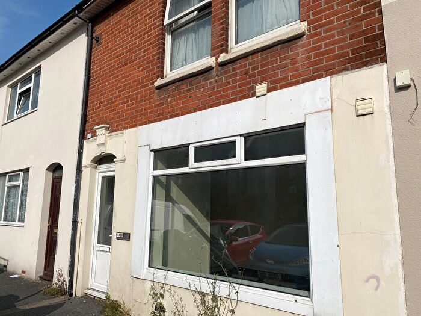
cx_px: 210
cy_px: 158
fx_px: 316
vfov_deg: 53.1
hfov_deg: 67.3
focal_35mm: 26
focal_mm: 4.25
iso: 32
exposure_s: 1/6757
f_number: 1.8
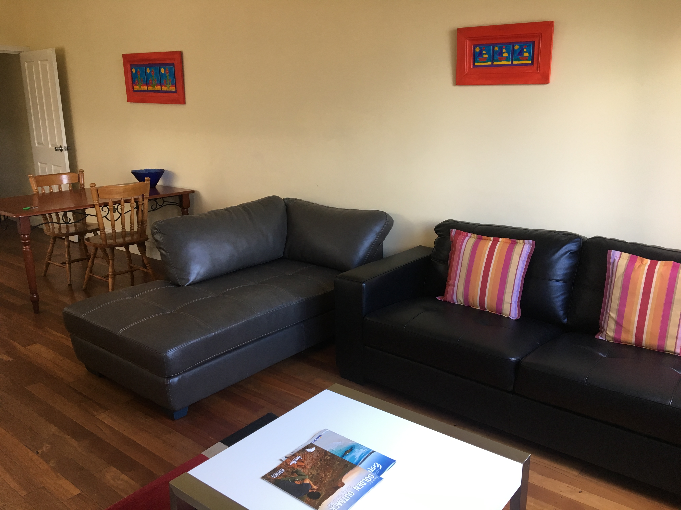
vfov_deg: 48.2
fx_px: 571
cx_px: 340
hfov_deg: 61.7
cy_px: 255
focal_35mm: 29
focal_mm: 4.15
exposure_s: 1/33
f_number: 2.2
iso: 40
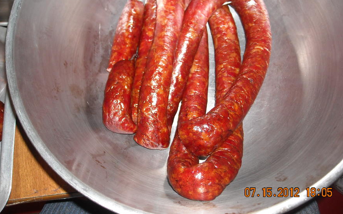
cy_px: 88
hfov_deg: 51.6
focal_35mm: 38
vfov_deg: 33.5
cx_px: 172
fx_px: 355
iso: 200
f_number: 2.8
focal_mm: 5.7
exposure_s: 1/60
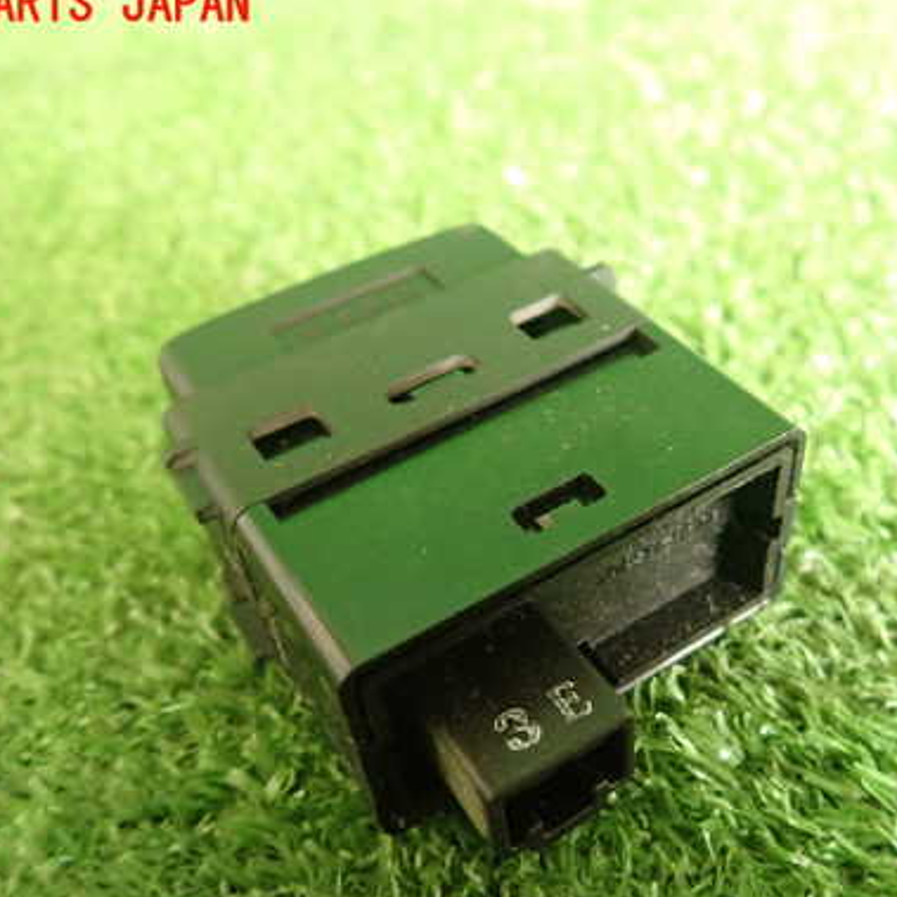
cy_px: 509
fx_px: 1026
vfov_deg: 47.1
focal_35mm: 35
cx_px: 530
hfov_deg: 47.0
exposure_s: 1/30
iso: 640
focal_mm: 4.5
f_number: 2
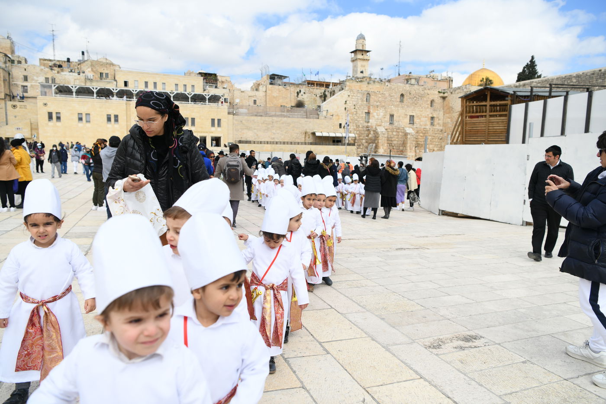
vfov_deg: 53.1
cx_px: 303
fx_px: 404
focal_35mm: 24
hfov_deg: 73.8
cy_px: 202
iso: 200
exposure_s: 1/2000
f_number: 4
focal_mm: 24
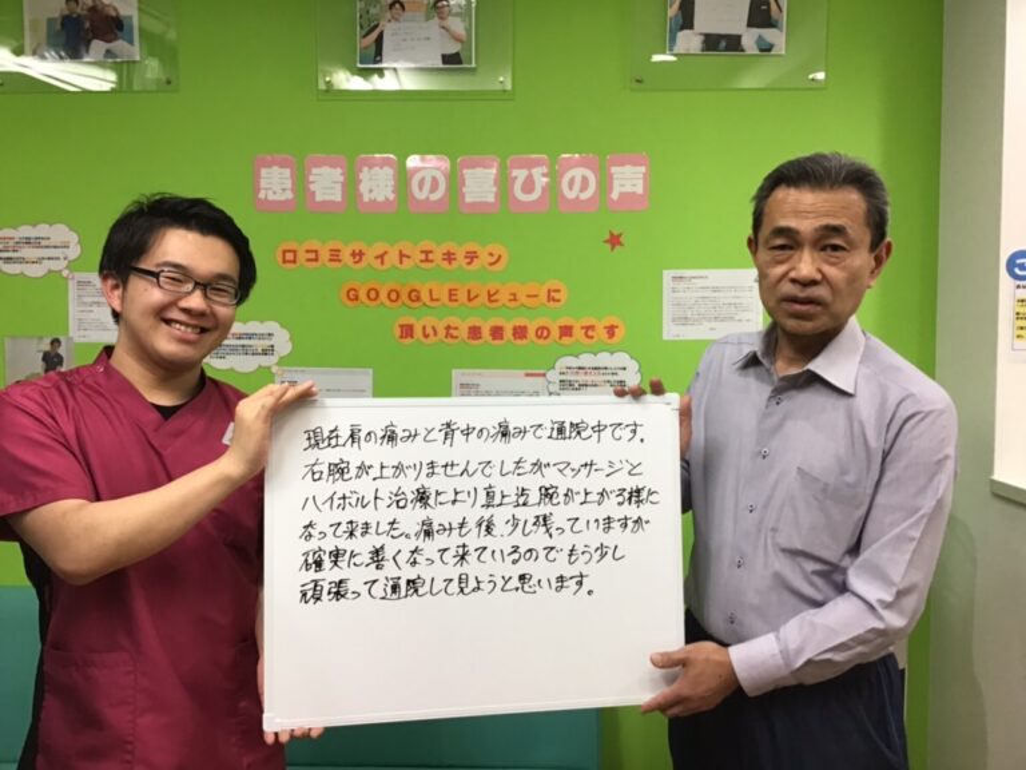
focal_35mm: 31
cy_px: 385
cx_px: 513
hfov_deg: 58.4
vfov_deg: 45.4
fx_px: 919
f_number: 2.4
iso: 64
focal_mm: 3.3
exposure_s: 1/30
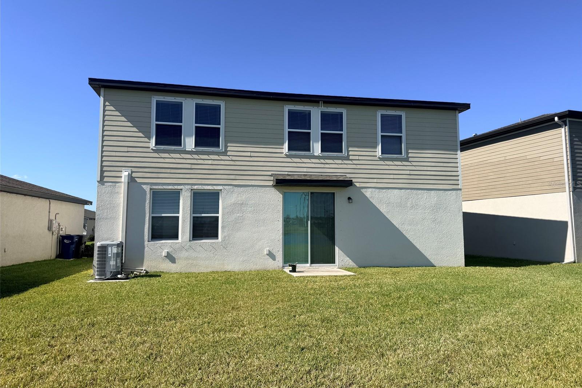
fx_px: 404
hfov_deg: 71.5
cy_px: 184
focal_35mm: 25
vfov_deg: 51.3
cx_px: 291
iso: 80
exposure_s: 1/5319
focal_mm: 6.76
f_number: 1.78
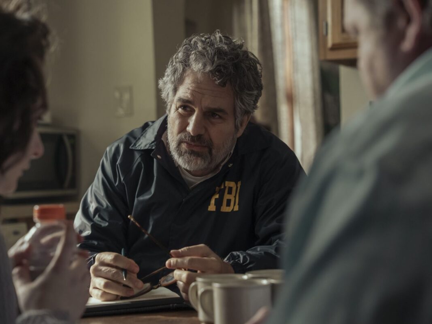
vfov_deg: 19.4
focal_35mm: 76
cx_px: 217
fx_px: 948
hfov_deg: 25.7
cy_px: 162
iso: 3200
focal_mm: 70
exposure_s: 1/250
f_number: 3.5
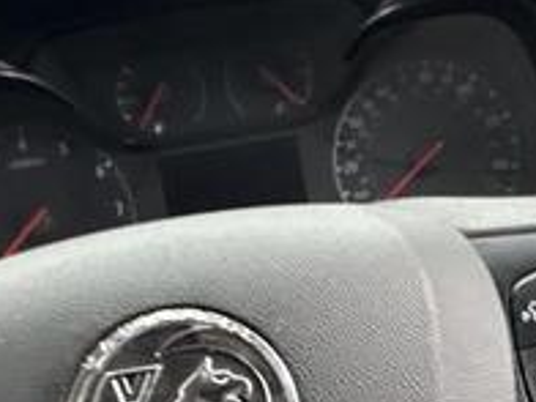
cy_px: 432
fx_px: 991
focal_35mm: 64
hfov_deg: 29.9
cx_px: 380
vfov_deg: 21.8
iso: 500
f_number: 2.2
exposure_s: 1/60
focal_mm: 2.22
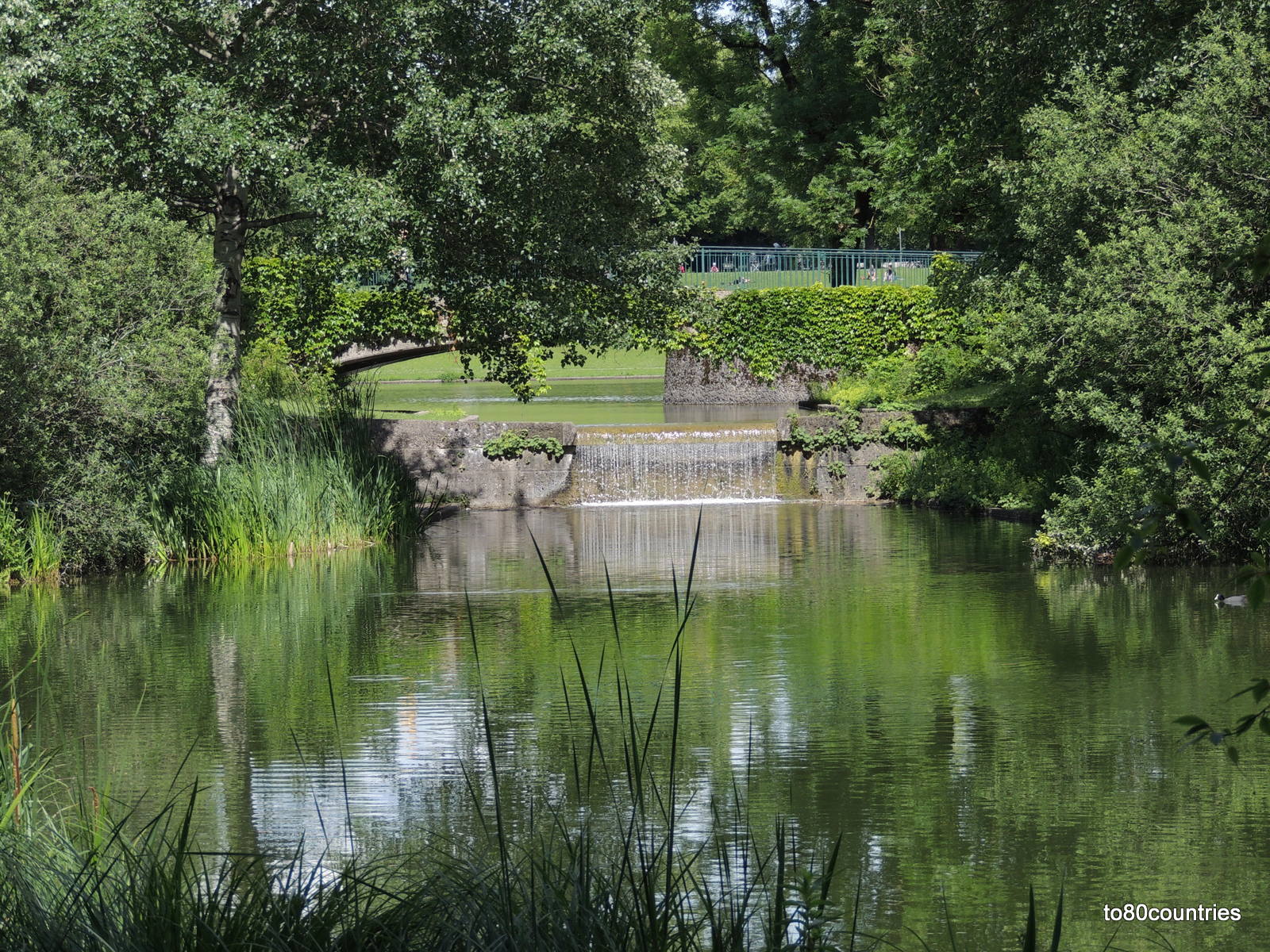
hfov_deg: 13.6
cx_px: 635
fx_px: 5320
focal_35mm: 145
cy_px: 476
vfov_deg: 10.2
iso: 100
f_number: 4.4
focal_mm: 25.8
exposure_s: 1/400
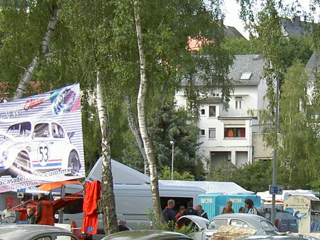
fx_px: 1230
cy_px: 113
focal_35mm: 133
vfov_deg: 11.2
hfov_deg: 14.8
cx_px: 248
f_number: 2.8
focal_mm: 8
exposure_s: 1/250
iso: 50
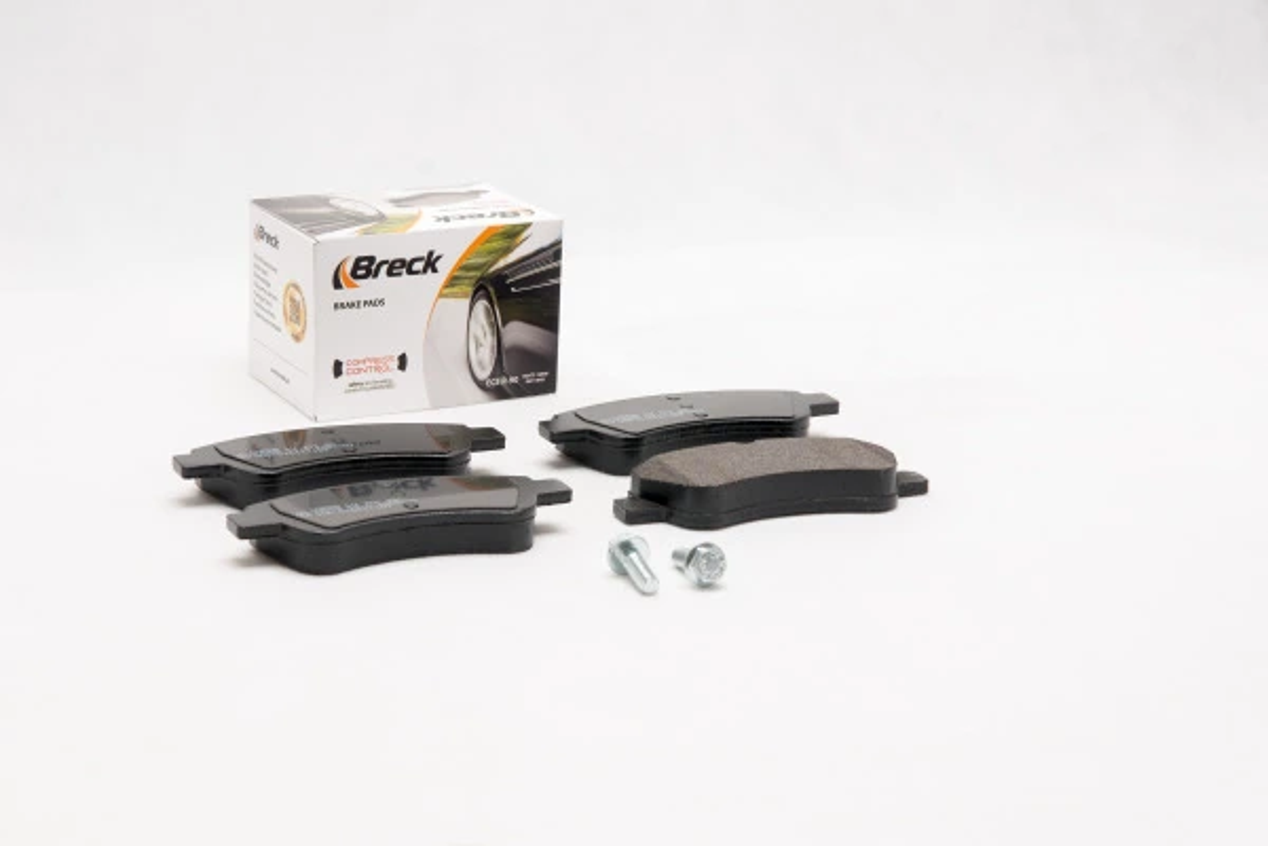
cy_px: 423
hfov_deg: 22.6
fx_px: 3170
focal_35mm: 90
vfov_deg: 15.2
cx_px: 634
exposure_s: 1/200
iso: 100
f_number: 11
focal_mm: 60
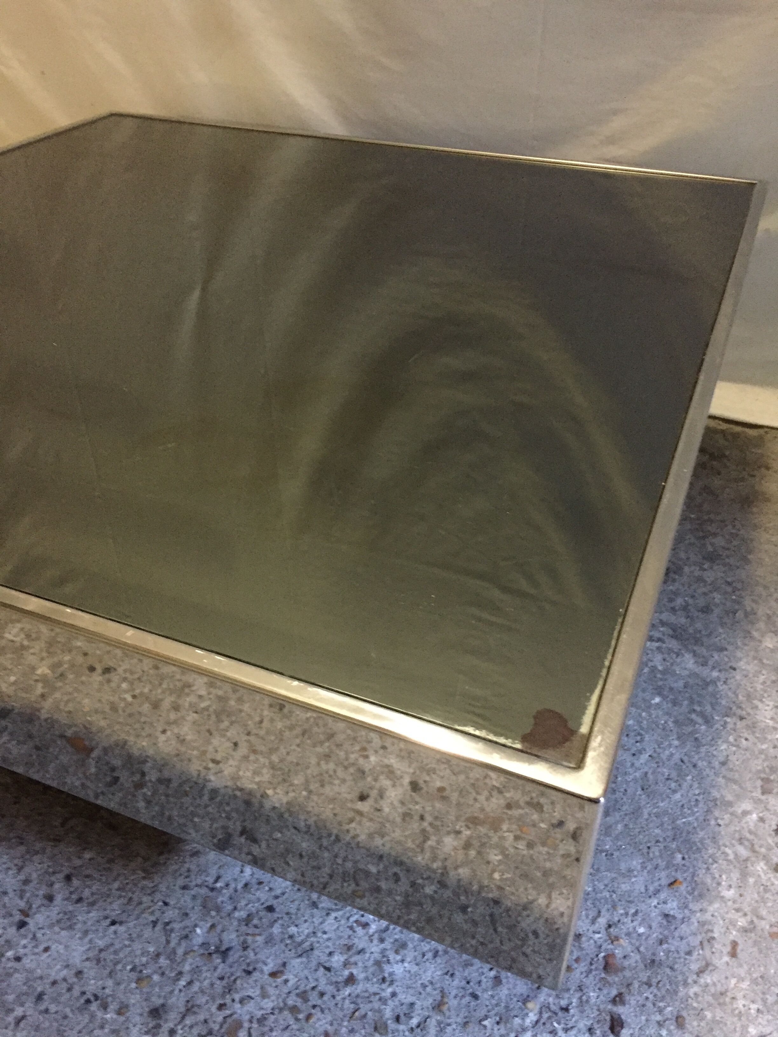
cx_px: 389
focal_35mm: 29
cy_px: 518
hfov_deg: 48.2
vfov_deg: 61.7
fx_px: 869
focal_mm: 4.15
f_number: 2.2
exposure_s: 1/17
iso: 500
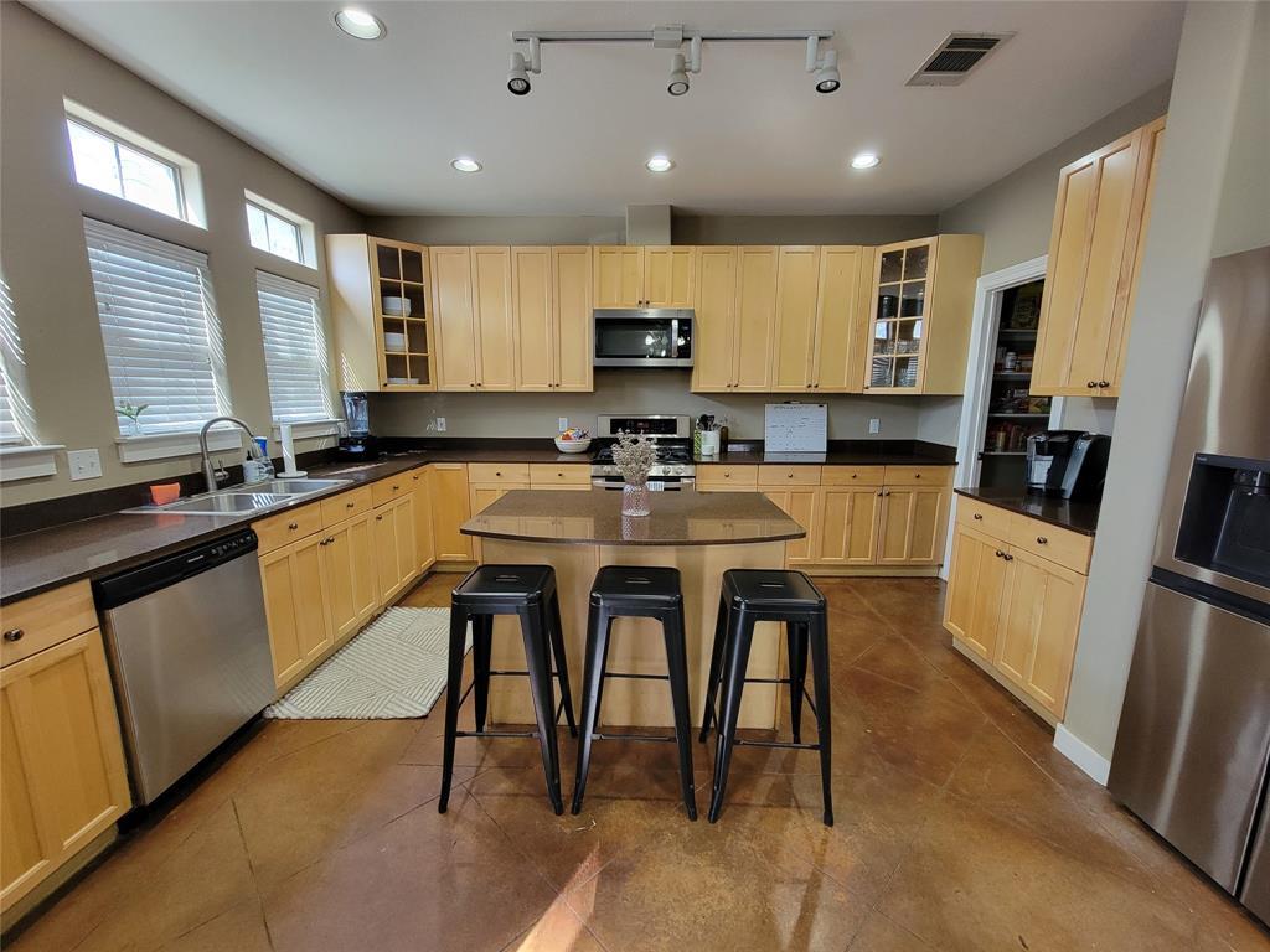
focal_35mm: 13
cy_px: 476
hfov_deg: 106.2
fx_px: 477
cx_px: 635
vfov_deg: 89.9
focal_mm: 2.2
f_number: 2.2
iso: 320
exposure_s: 1/60
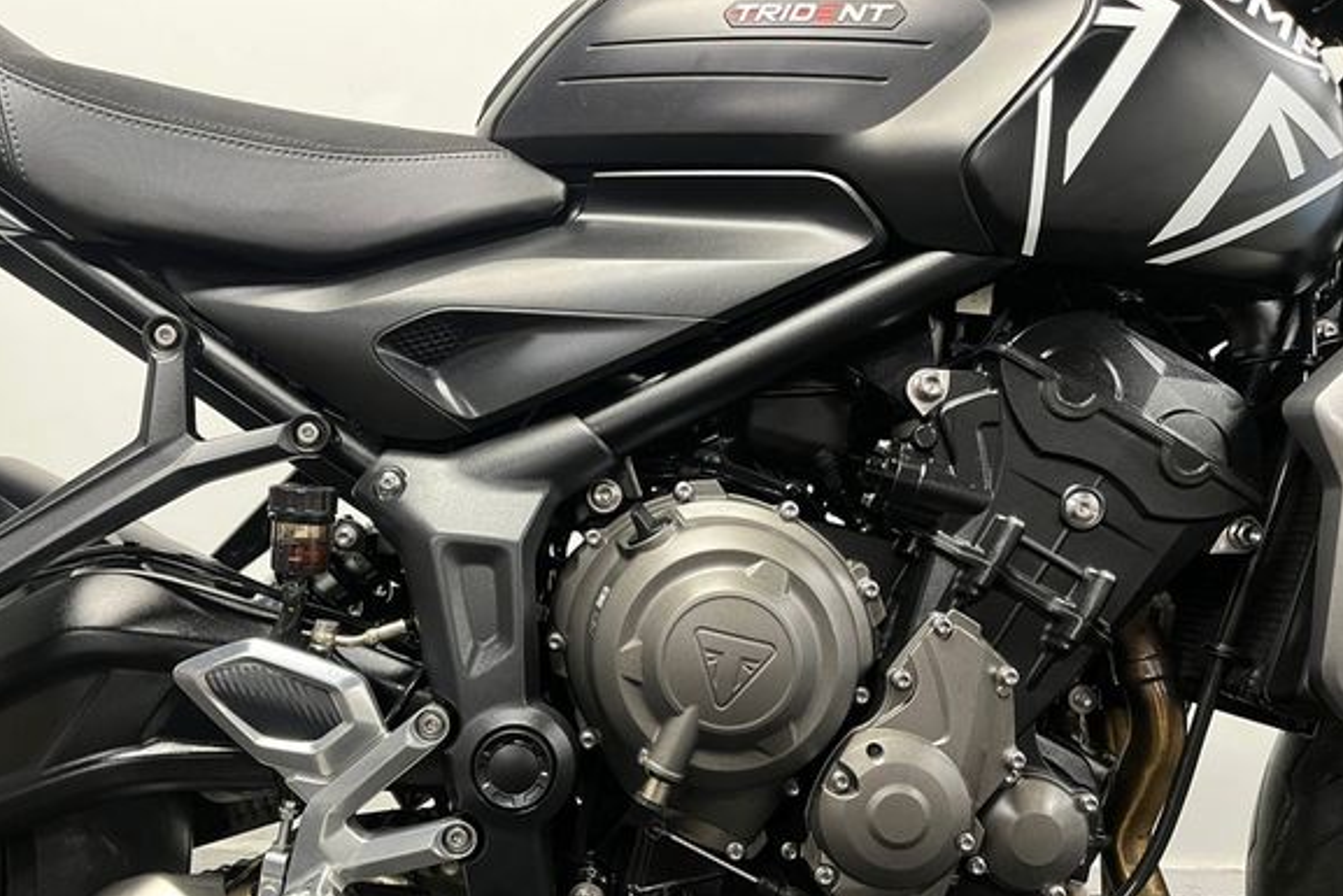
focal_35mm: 30
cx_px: 624
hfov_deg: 61.9
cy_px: 531
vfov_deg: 43.4
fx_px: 1119
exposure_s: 1/50
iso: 500
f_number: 1.6
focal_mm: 5.1
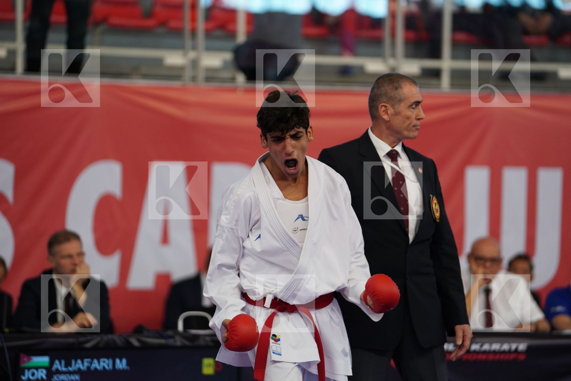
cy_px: 190
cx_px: 286
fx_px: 2744
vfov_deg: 7.9
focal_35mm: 173
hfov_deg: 11.9
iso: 1250
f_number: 2.8
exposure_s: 1/1000
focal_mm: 173
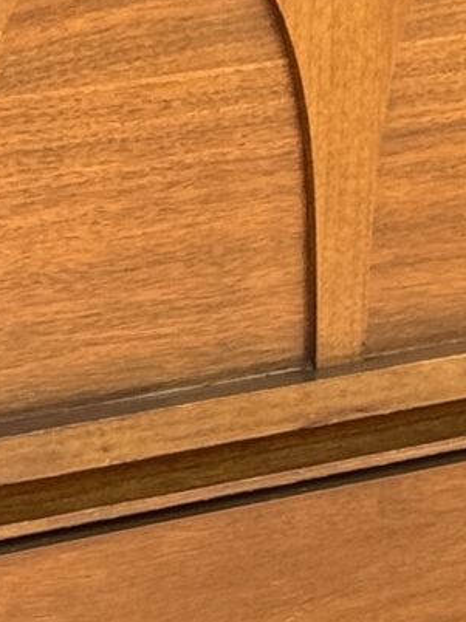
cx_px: 280
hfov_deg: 4.9
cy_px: 723
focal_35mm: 306
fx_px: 5498
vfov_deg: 6.4
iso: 50
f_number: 1.78
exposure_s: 1/121
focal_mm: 6.76
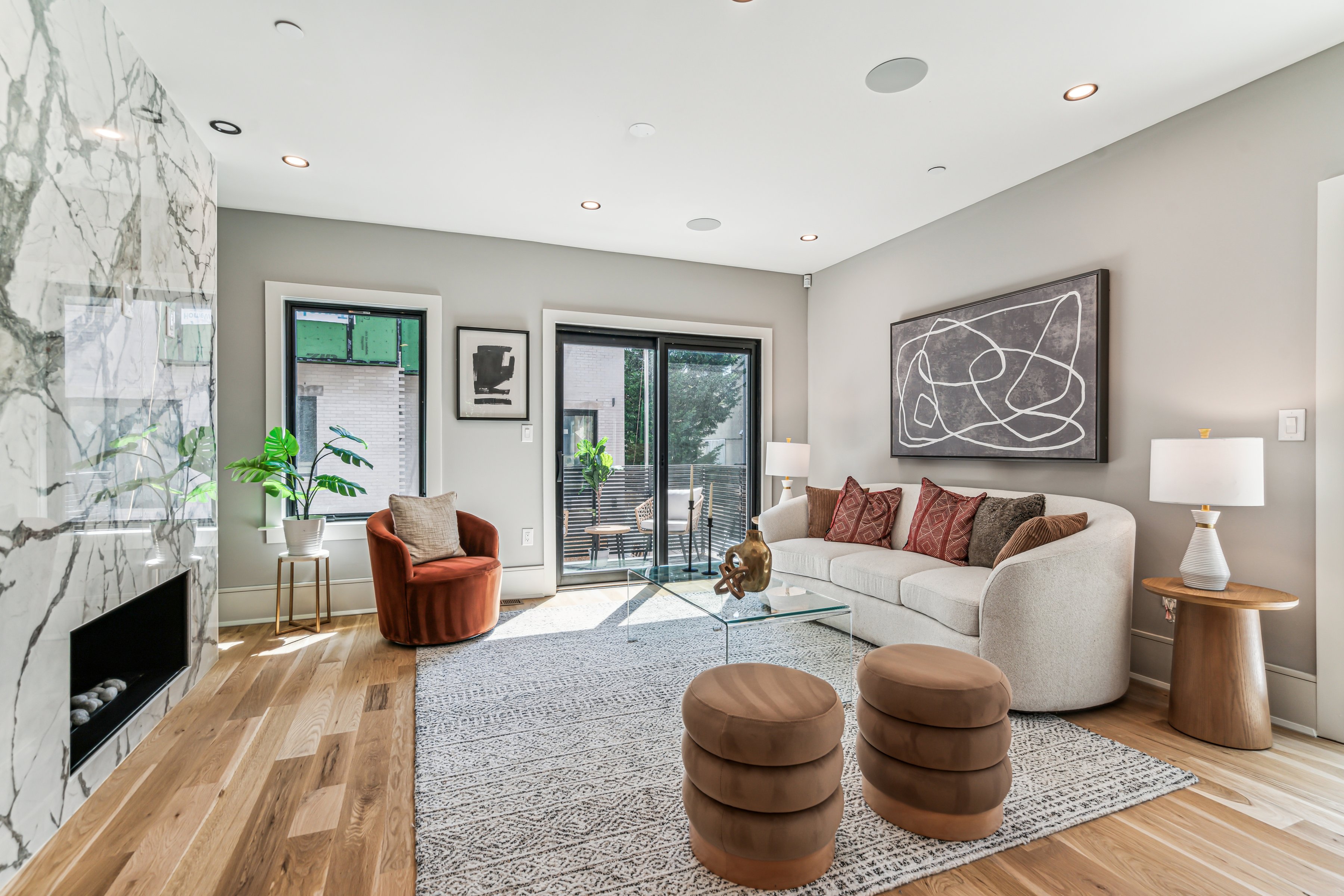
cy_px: 448
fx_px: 597
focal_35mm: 16
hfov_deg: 96.7
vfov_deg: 73.7
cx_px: 672
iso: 250
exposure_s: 1/25
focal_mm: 16
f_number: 8
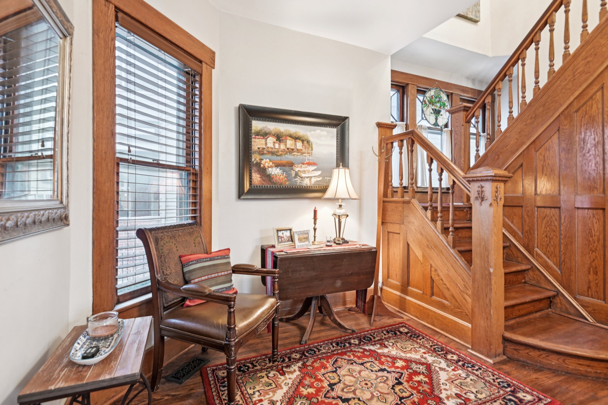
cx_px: 304
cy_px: 202
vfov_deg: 73.7
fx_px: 270
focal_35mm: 16
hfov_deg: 96.7
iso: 400
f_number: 8
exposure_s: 1/2.5
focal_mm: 16
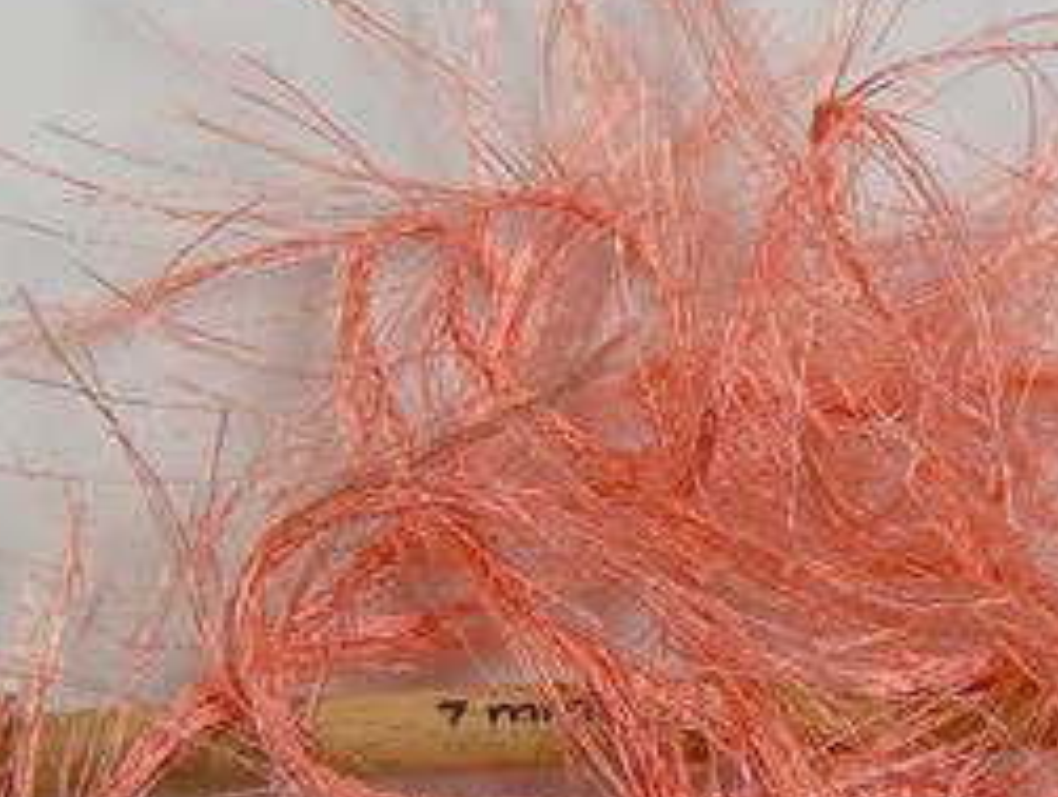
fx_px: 2540
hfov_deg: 23.3
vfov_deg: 17.8
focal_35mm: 83
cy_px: 508
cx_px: 771
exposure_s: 1/14.3
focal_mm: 10.64
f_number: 2.8
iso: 200
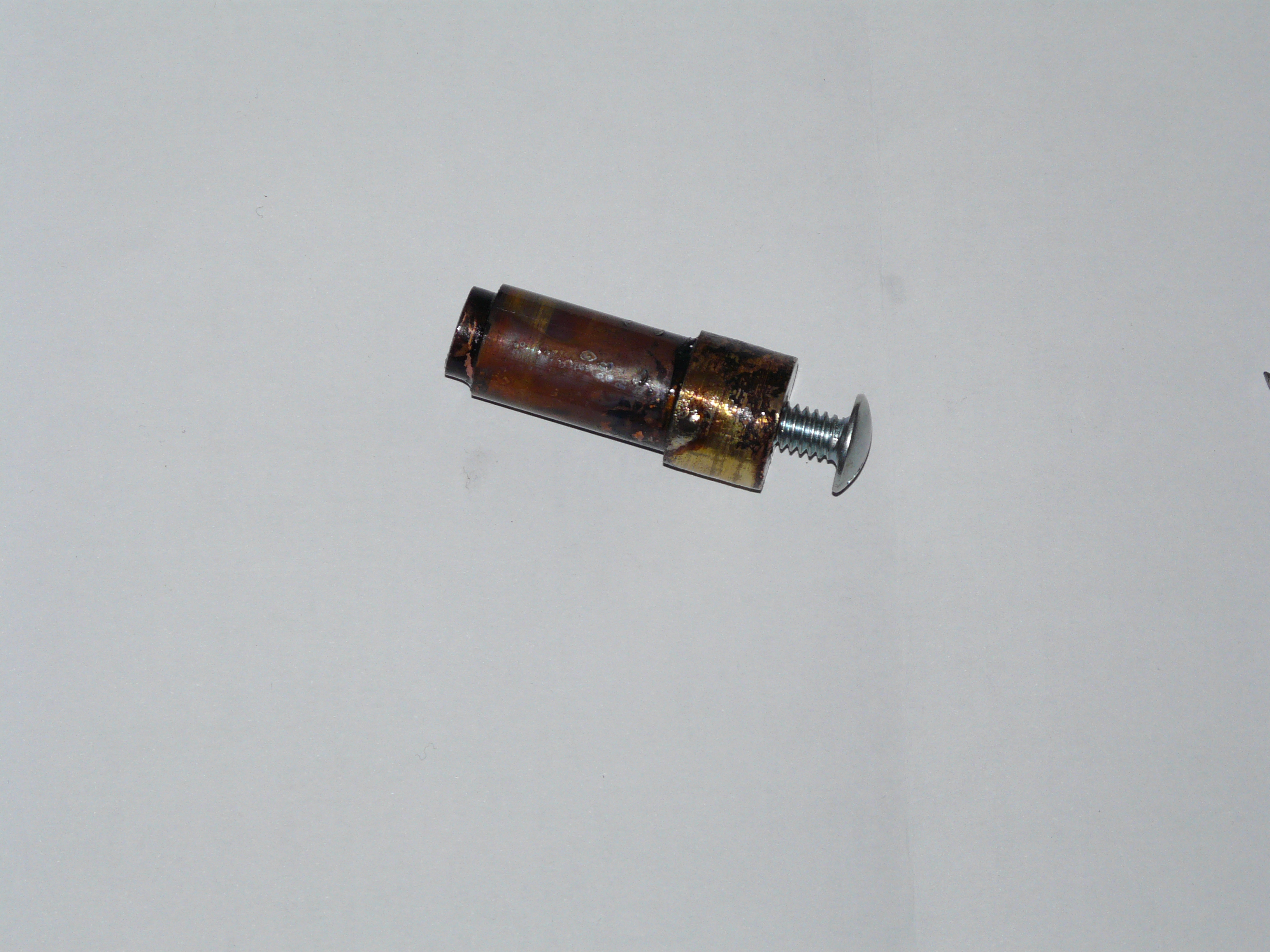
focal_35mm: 222
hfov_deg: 8.9
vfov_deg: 6.7
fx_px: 8145
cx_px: 635
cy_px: 476
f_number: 3.6
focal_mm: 36.5
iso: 100
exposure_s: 1/80
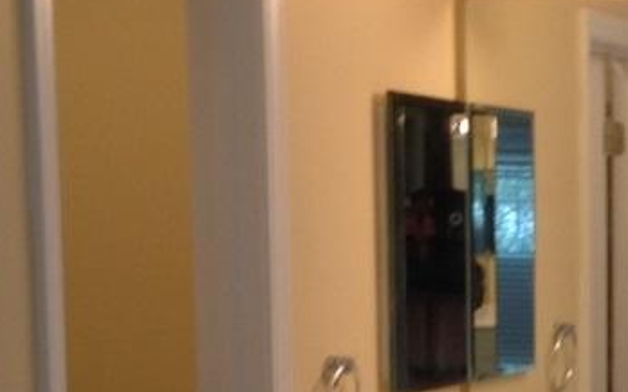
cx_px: 825
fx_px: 2360
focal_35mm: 138
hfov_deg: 14.5
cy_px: 477
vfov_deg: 9.4
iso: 50
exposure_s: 1/20
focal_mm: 4.28
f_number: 2.4
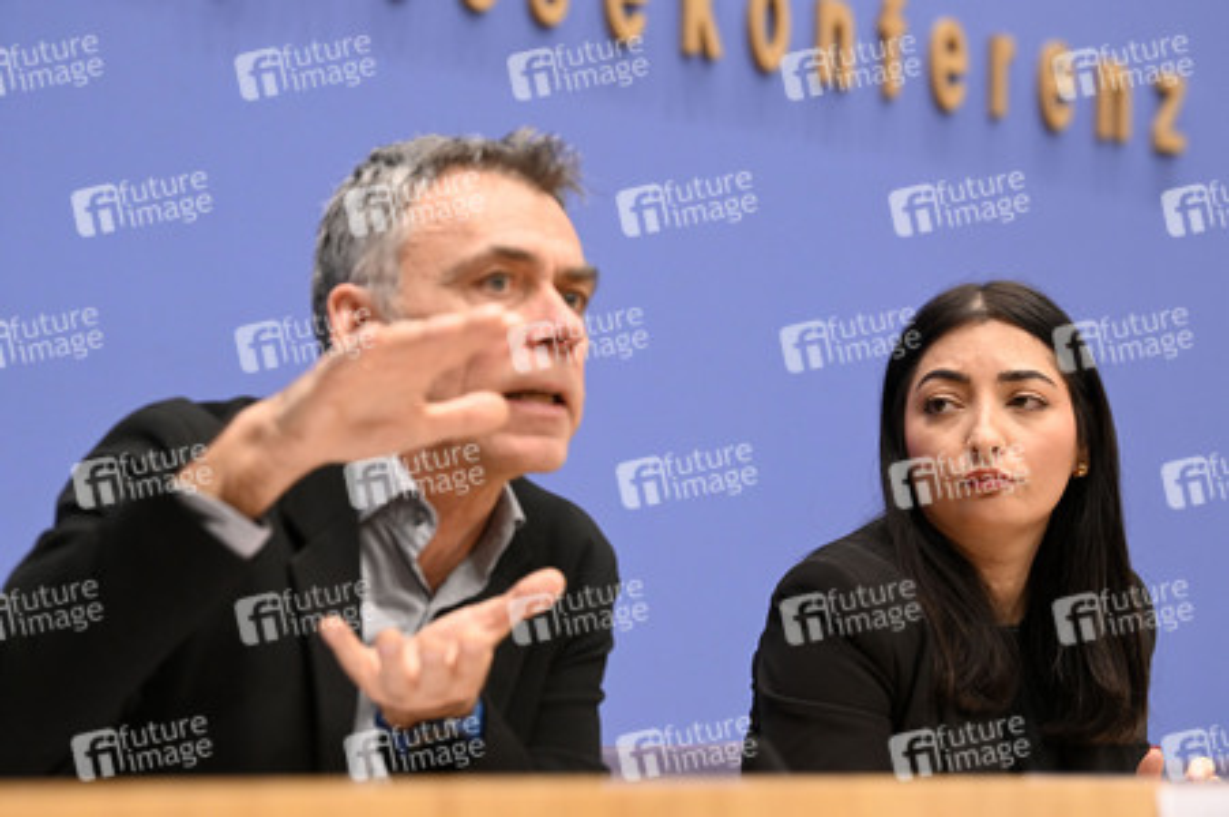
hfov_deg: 16.4
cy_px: 408
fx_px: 4264
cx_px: 614
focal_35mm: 125
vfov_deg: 11.0
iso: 5000
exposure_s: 1/500
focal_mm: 125
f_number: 5
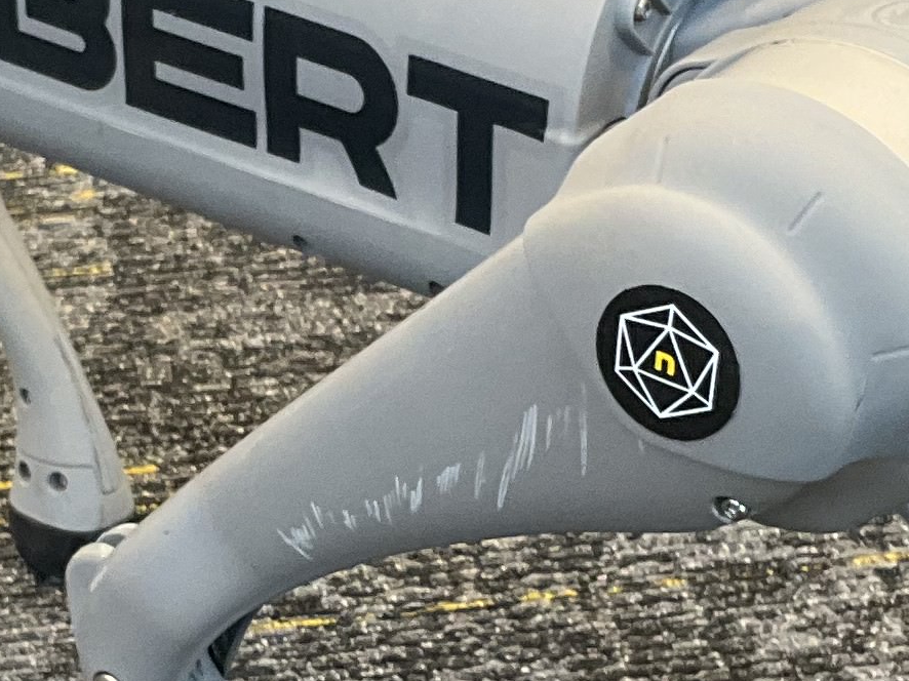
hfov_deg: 14.9
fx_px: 3465
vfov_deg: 11.2
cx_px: 269
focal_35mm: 132
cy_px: 588
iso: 64
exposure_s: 1/101
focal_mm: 3
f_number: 1.8
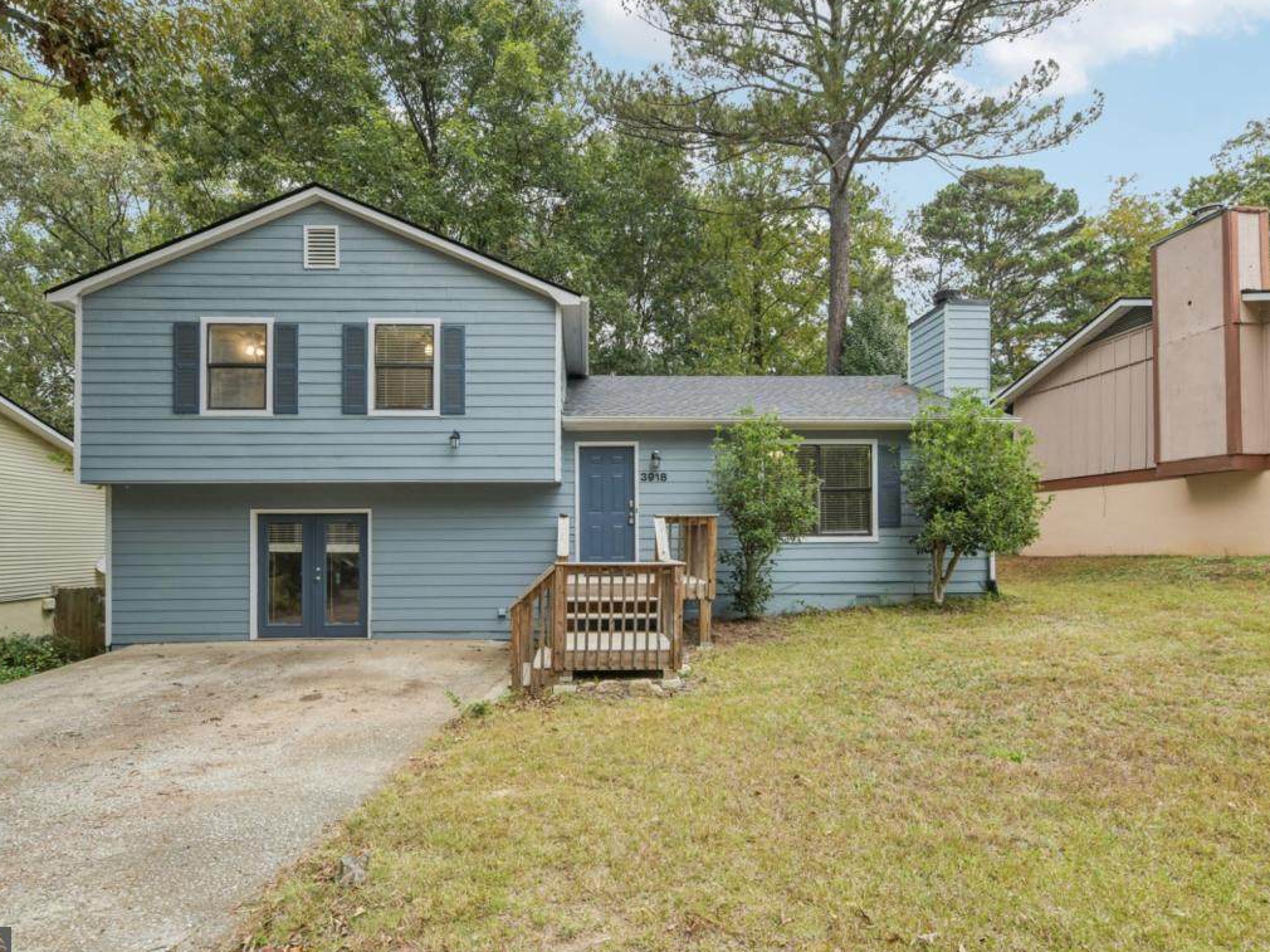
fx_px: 587
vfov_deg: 78.1
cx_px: 615
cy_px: 474
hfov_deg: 94.5
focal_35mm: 16
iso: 400
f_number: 8
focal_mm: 14
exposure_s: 1/80
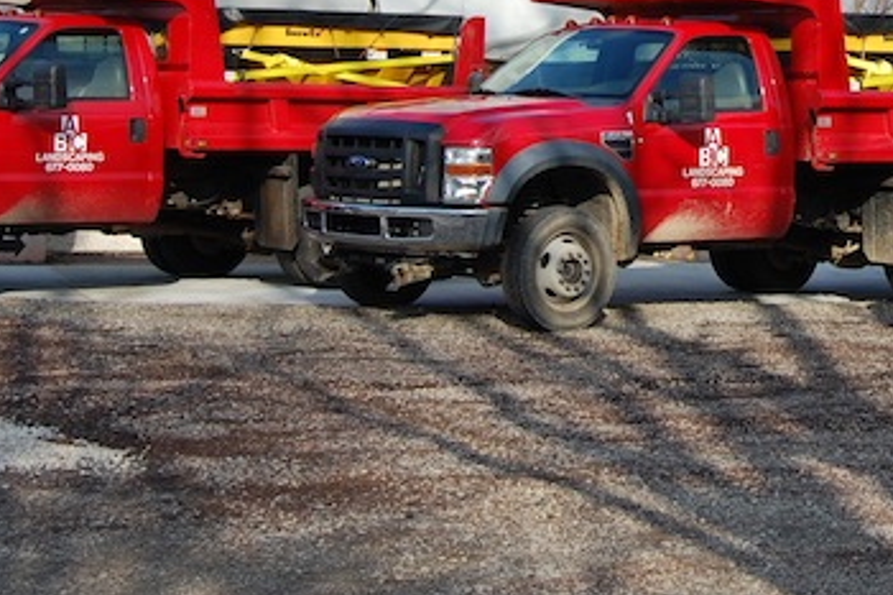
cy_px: -51
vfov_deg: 12.7
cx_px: 776
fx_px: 2632
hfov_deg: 19.0
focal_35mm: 106
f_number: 9
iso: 200
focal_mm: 31
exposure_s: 1/320
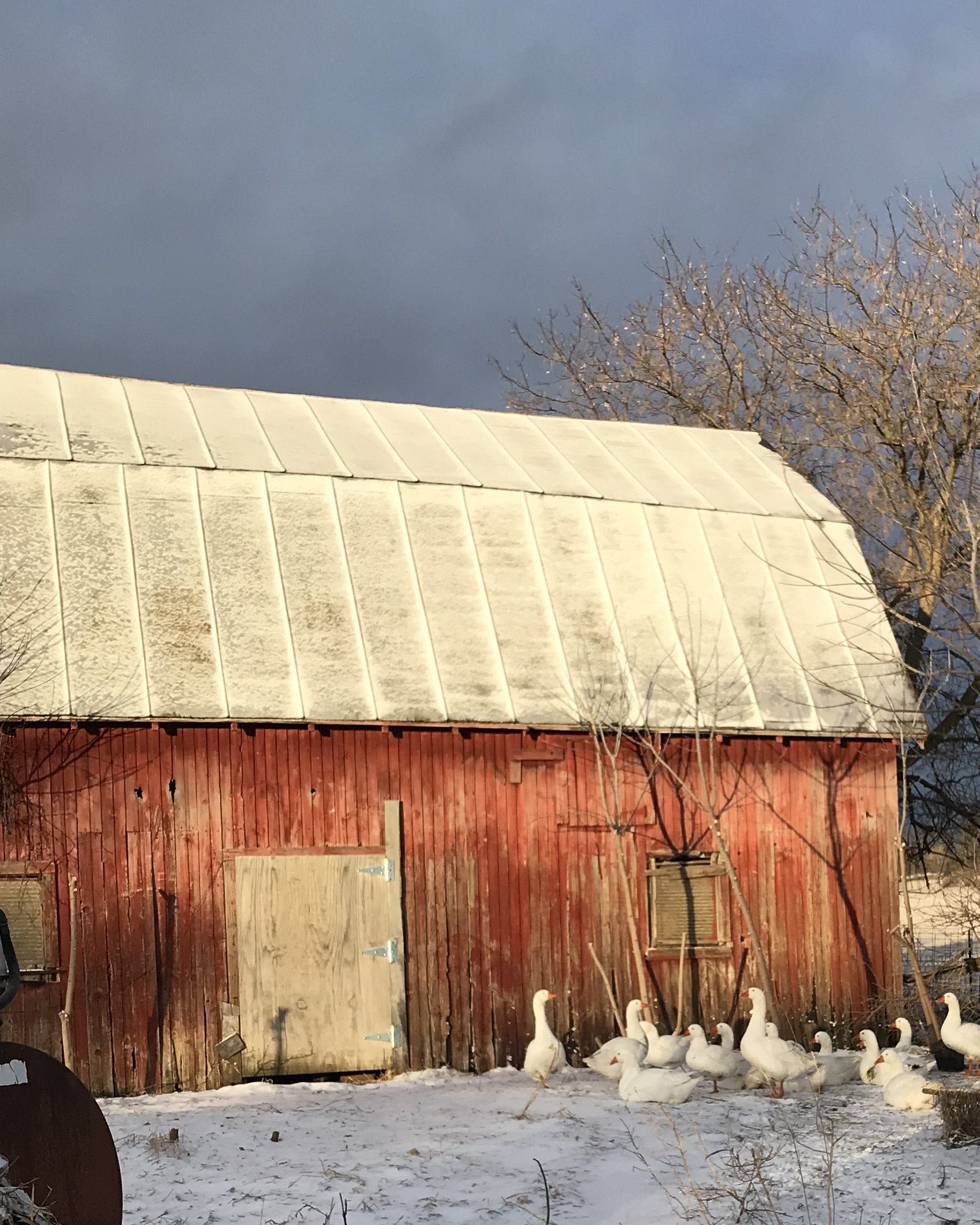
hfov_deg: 28.3
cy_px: 952
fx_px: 1885
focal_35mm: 52
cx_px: 828
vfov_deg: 35.0
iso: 20
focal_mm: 3.99
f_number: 1.8
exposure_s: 1/1497
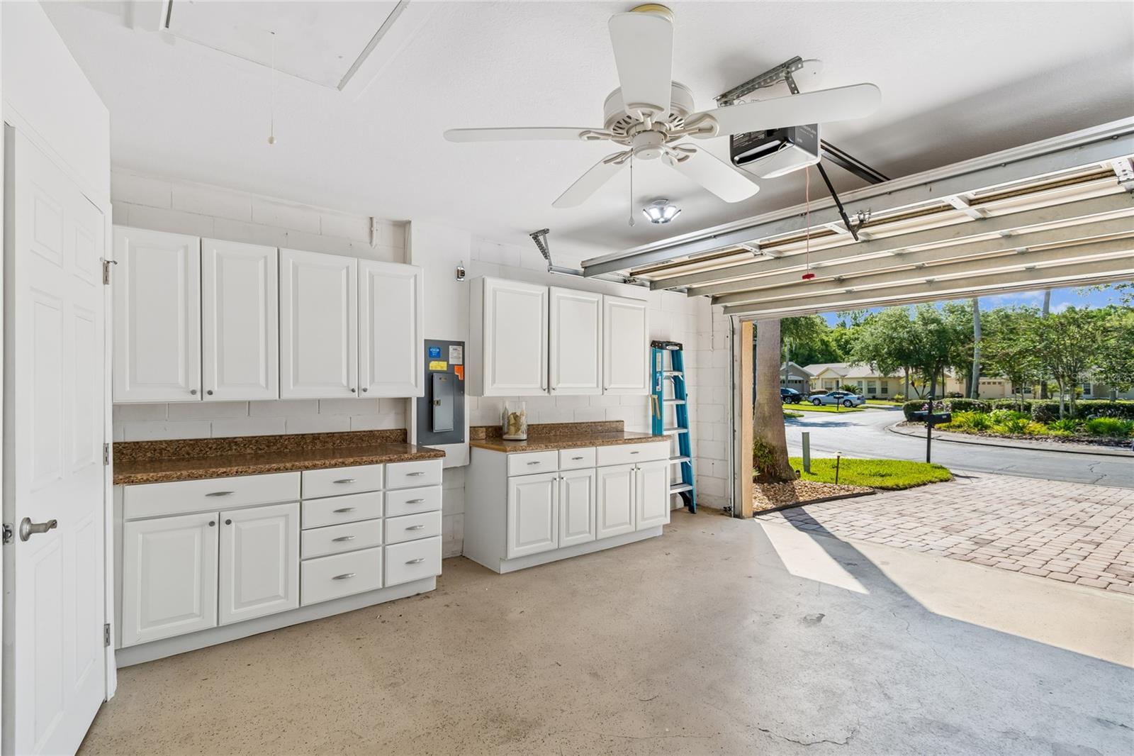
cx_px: 567
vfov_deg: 73.7
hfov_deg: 96.7
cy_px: 378
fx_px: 504
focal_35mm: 16
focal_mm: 11
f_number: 7.1
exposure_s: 1/200
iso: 100
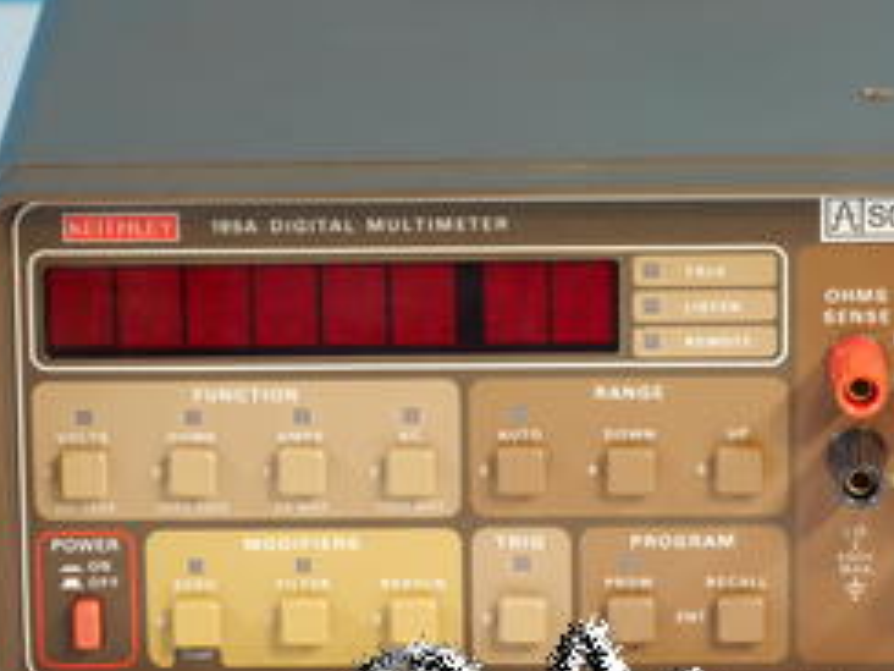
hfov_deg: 7.4
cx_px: 498
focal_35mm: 266
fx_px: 6870
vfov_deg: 5.6
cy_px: 279
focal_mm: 81
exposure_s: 1/1.3
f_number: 8
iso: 200
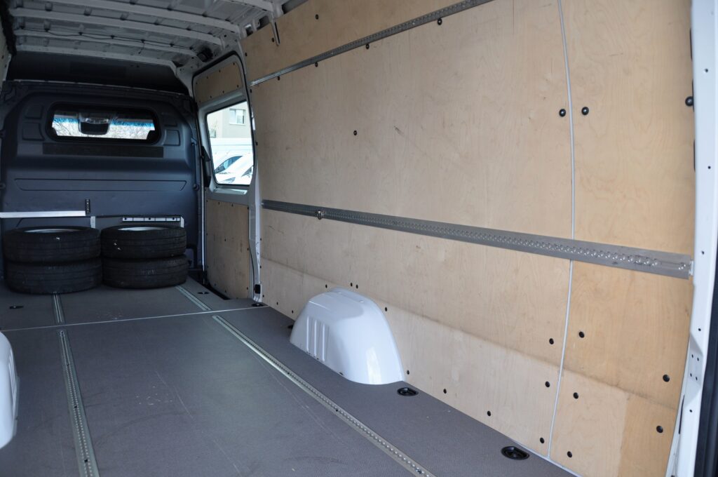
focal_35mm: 27
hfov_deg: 67.4
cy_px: 238
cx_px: 359
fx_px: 538
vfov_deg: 47.8
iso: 500
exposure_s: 1/80
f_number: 4.5
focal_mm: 18
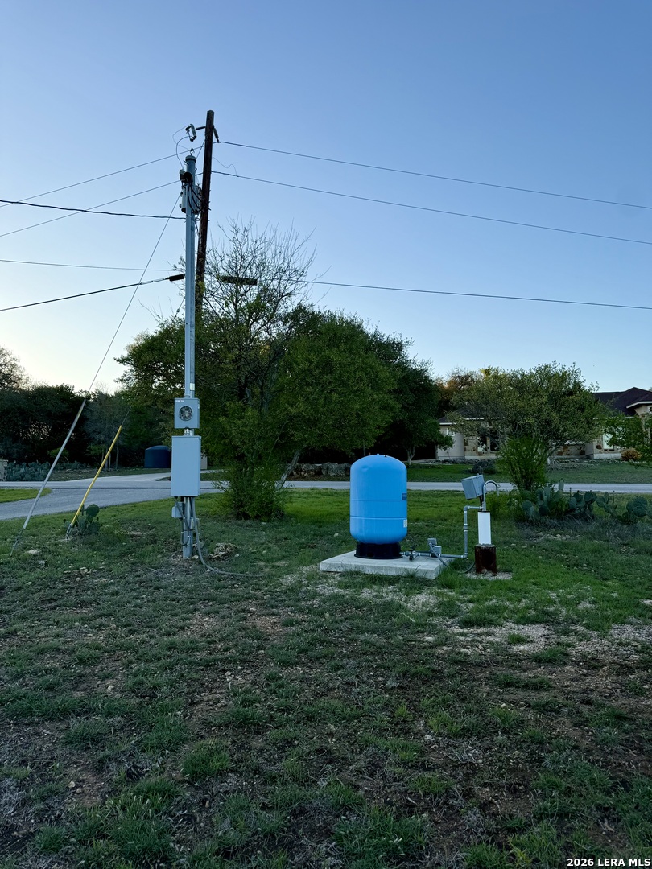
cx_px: 326
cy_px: 434
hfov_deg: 56.8
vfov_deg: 71.6
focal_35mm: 24
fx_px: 603
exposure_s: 1/1410
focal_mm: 6.76
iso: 80
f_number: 1.78
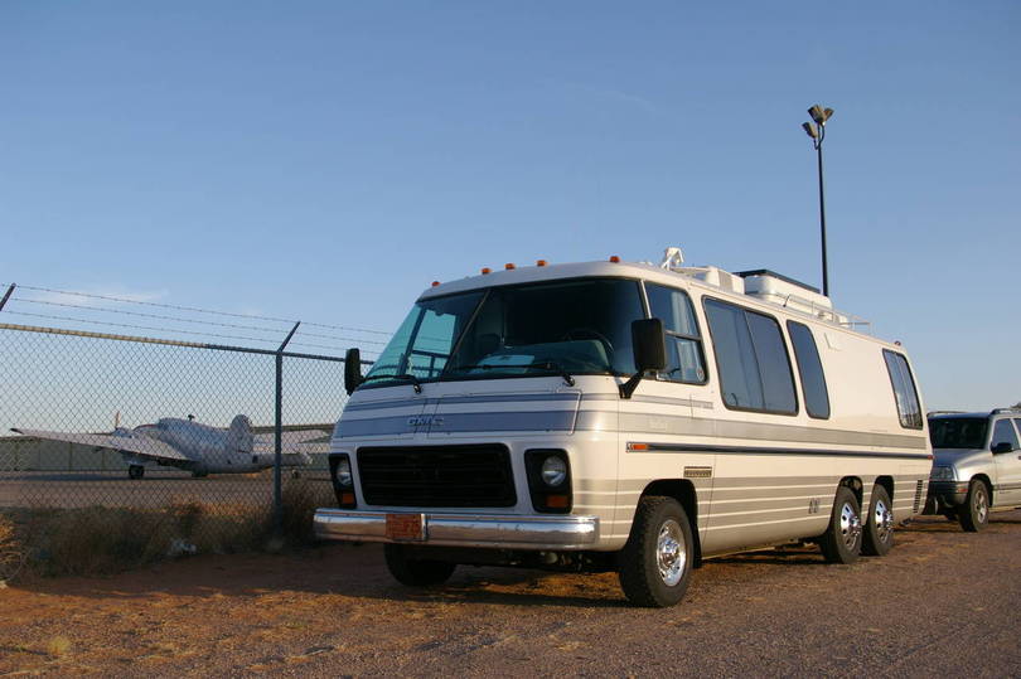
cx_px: 510
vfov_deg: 36.8
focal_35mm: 36
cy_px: 340
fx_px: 1020
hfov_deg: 53.2
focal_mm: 24
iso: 200
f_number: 8
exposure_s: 1/250
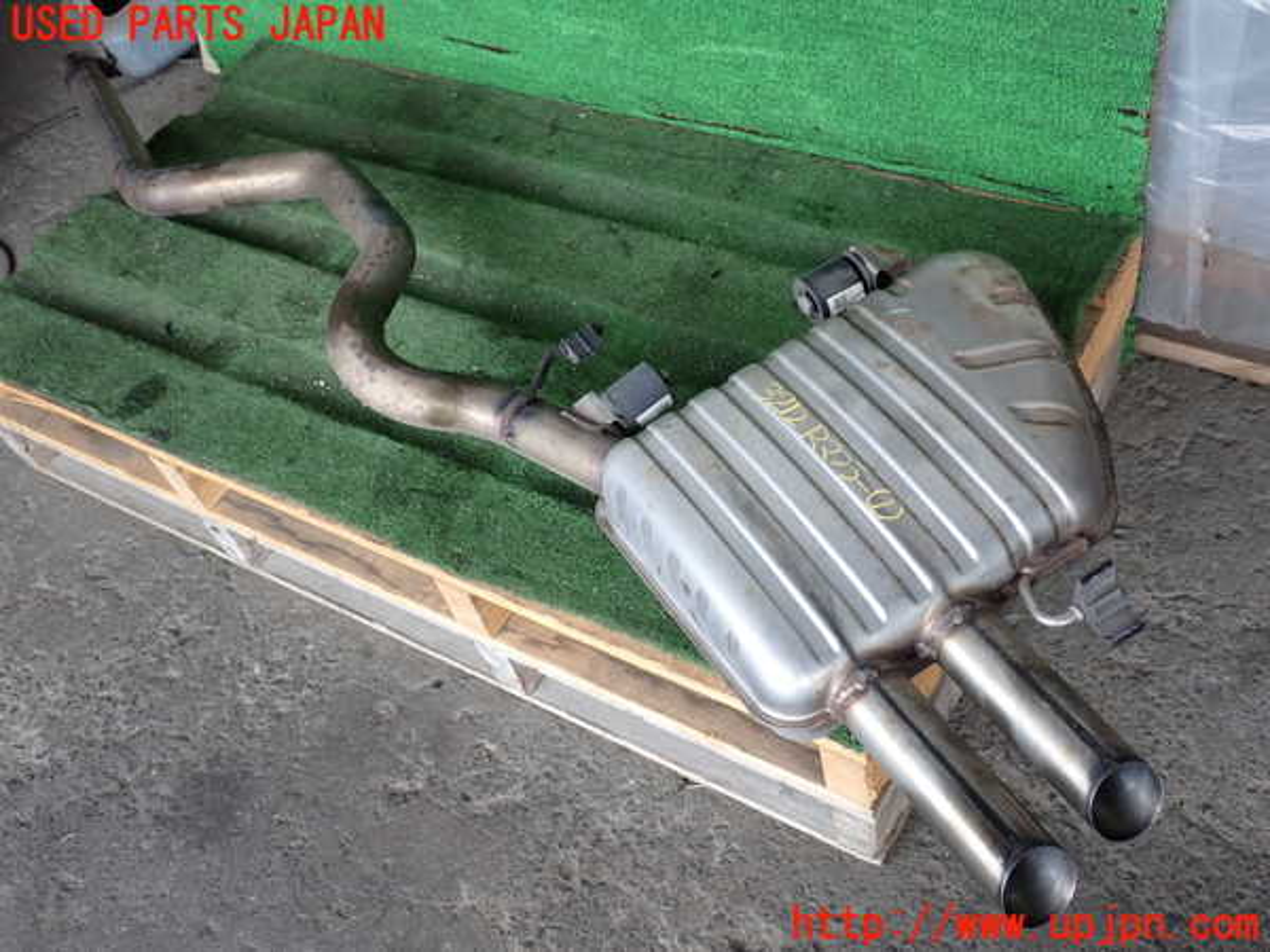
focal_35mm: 36
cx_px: 635
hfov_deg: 51.4
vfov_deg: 39.7
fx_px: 1321
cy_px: 476
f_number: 2.5
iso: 160
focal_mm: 6.37
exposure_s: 1/125
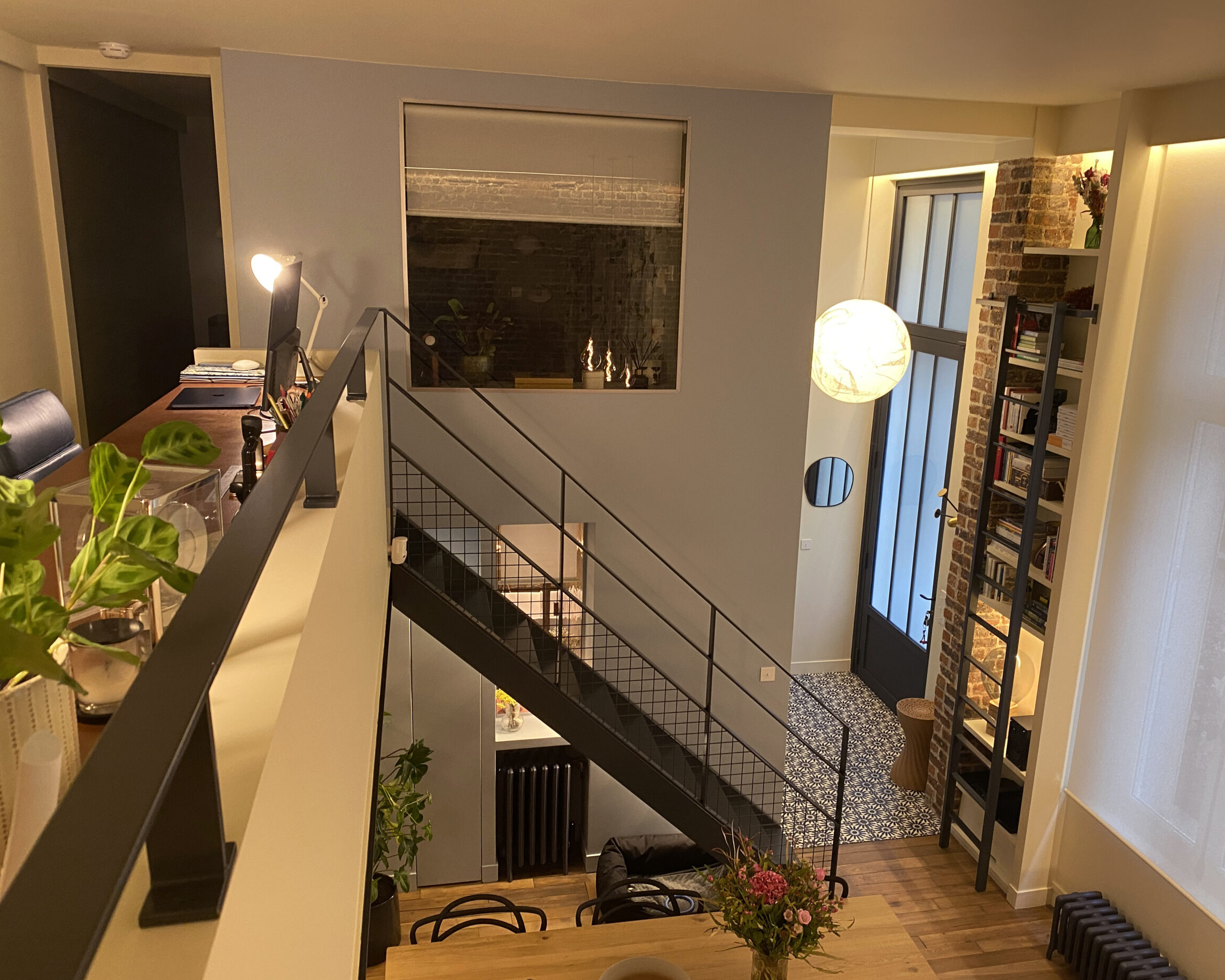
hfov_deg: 62.1
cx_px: 657
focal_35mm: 28
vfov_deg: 51.5
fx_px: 1015
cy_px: 506
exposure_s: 1/50
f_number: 1.8
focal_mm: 4.25
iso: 200
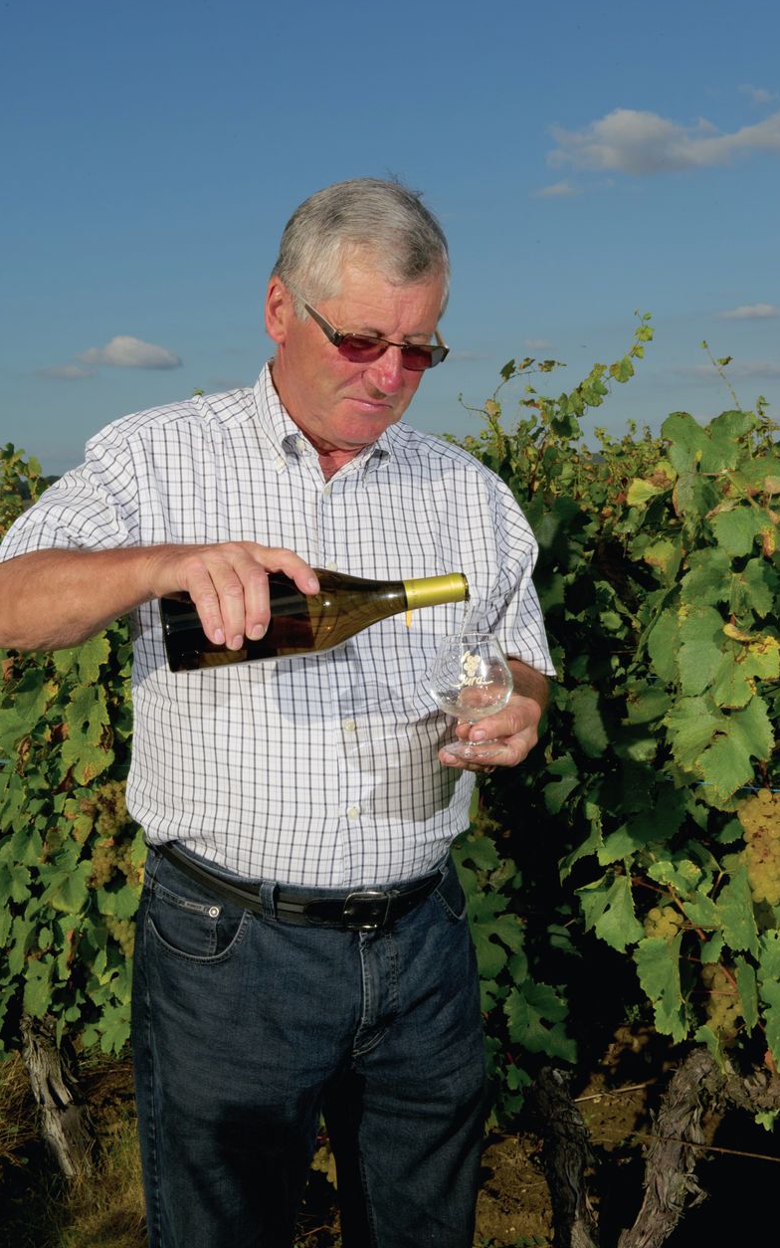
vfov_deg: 38.9
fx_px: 1768
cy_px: 626
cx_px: 363
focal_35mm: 52
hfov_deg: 24.9
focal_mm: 50
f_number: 22
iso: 200
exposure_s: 1/250
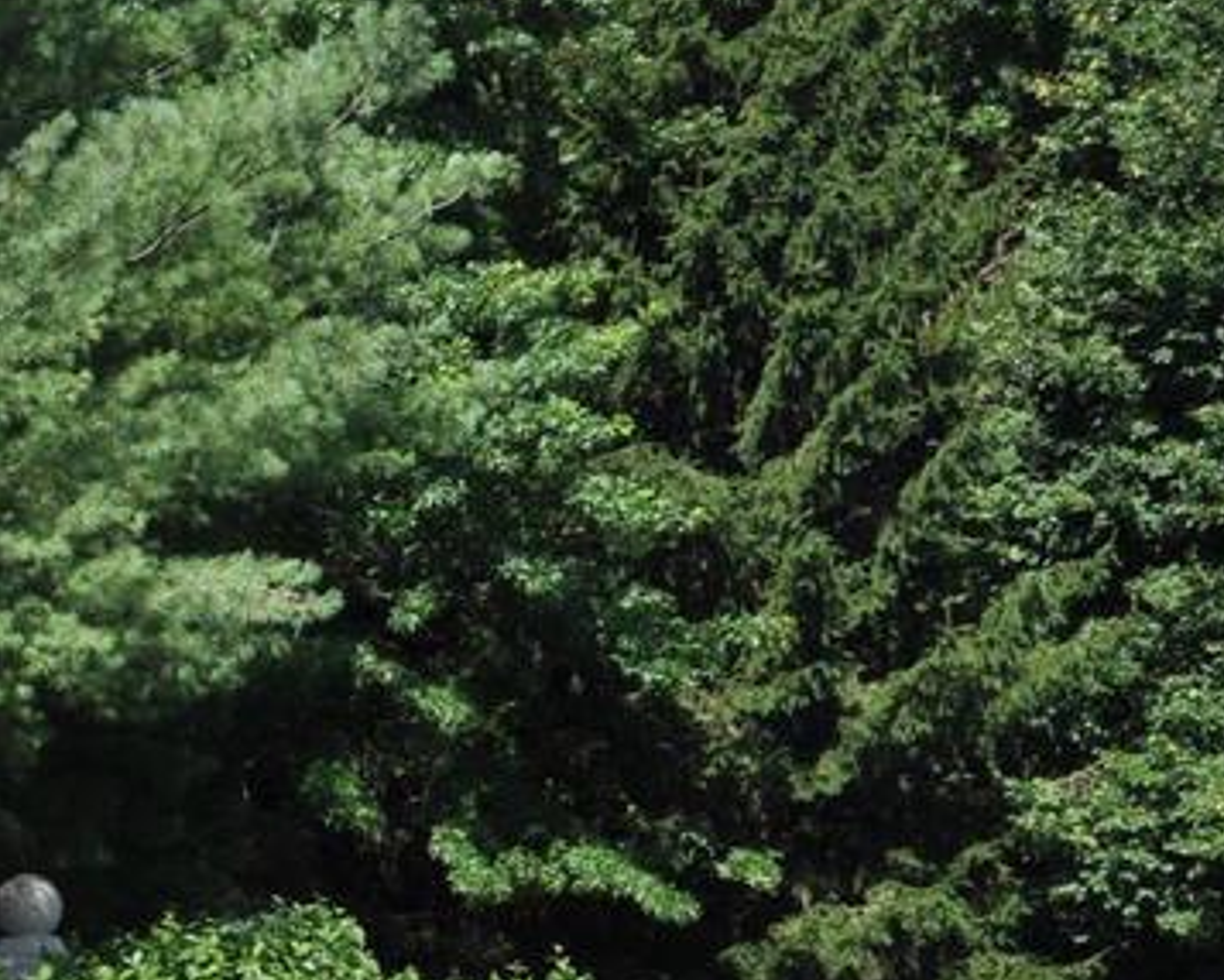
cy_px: 990
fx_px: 4929
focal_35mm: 136
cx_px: -1104
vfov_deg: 11.2
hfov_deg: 12.7
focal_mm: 24
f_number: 9.5
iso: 250
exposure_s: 1/350
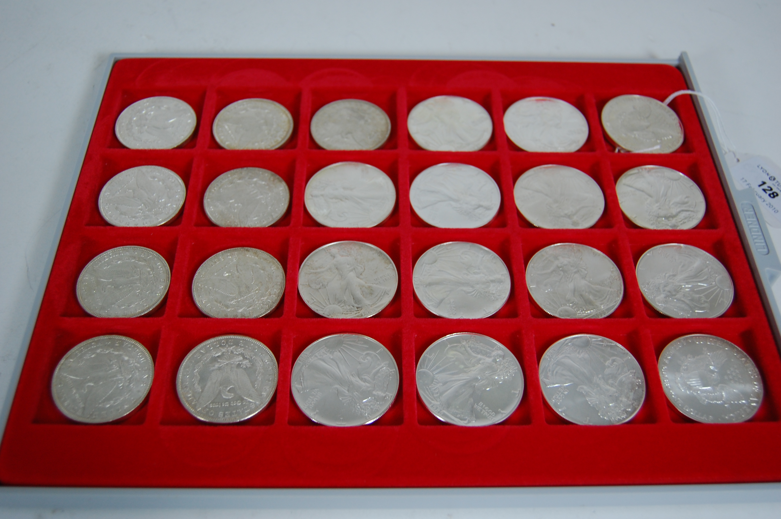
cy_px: 260
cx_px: 390
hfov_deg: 49.6
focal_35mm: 39
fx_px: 845
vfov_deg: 34.1
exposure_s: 1/80
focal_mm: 26
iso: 400
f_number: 4.2
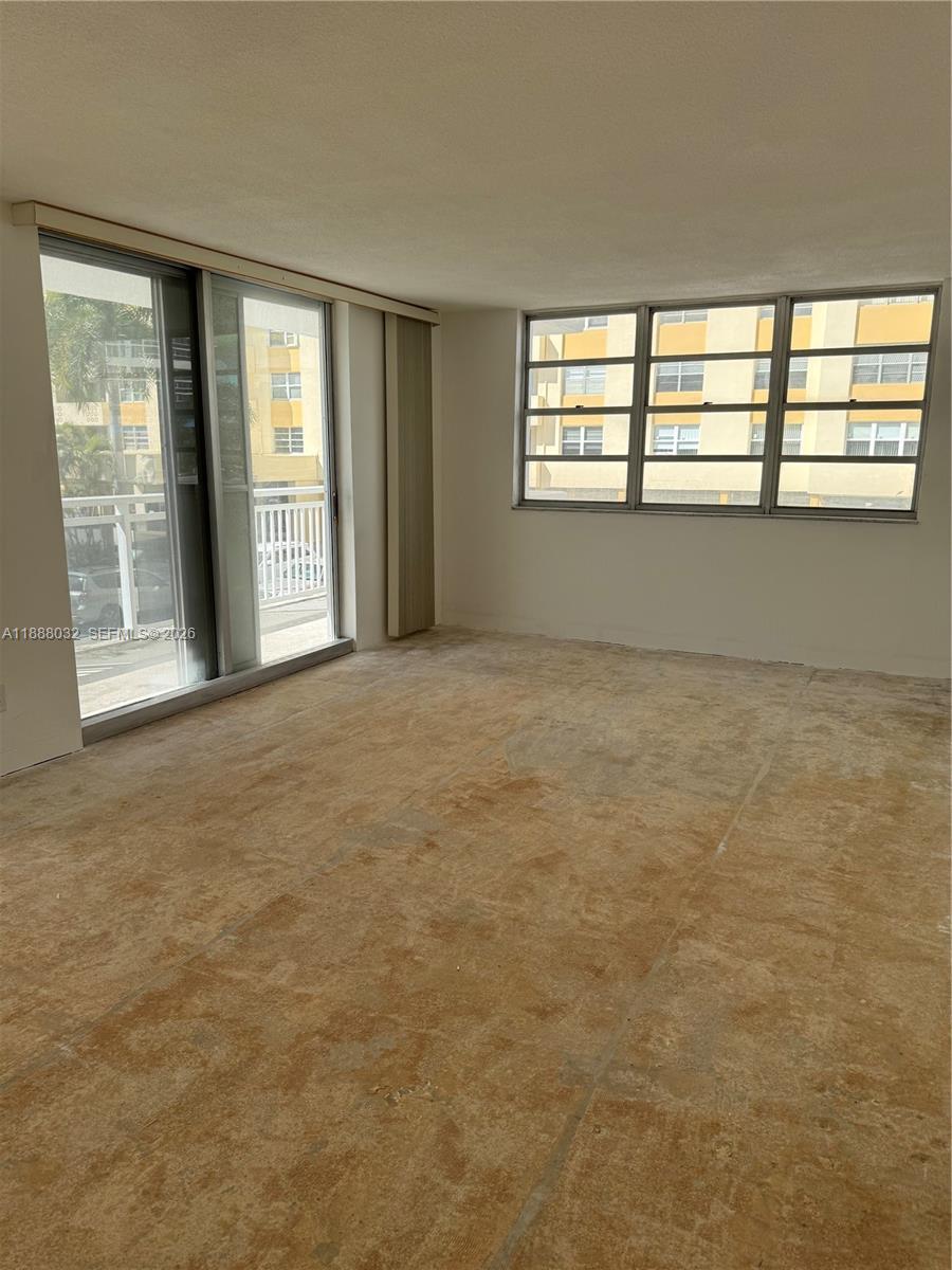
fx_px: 880
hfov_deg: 56.8
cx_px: 476
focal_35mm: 24
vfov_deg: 71.6
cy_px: 635
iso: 100
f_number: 1.78
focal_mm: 6.76
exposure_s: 1/2299
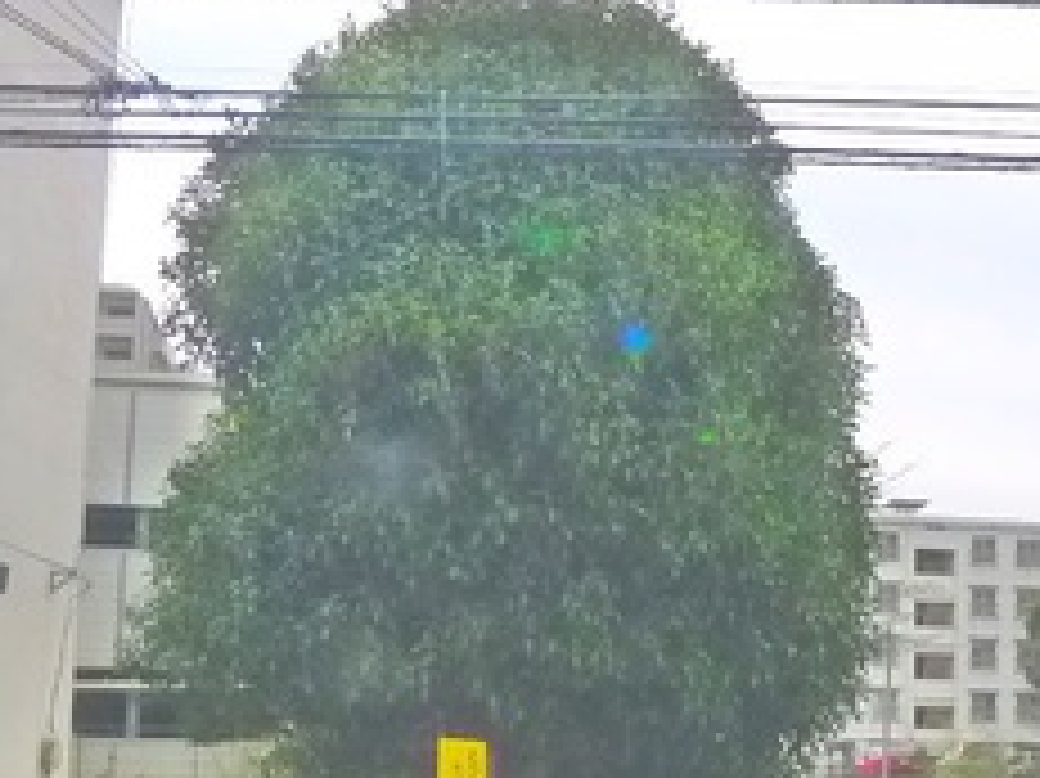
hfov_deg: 22.6
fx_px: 2552
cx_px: 887
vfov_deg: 17.3
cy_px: 573
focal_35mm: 85
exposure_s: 1/800
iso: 400
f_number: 4
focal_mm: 6
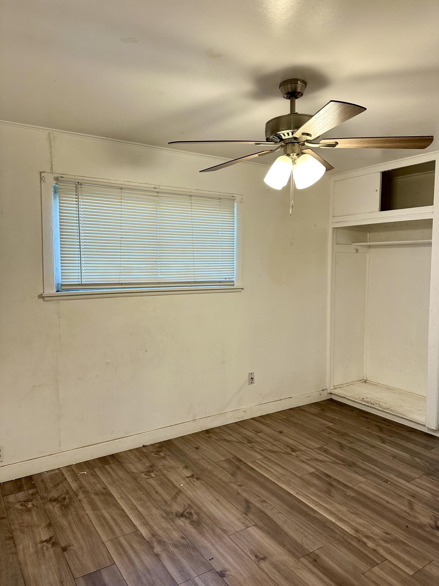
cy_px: 293
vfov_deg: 71.6
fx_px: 406
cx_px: 220
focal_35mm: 24
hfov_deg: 56.8
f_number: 1.78
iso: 160
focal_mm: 6.86
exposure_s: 1/120
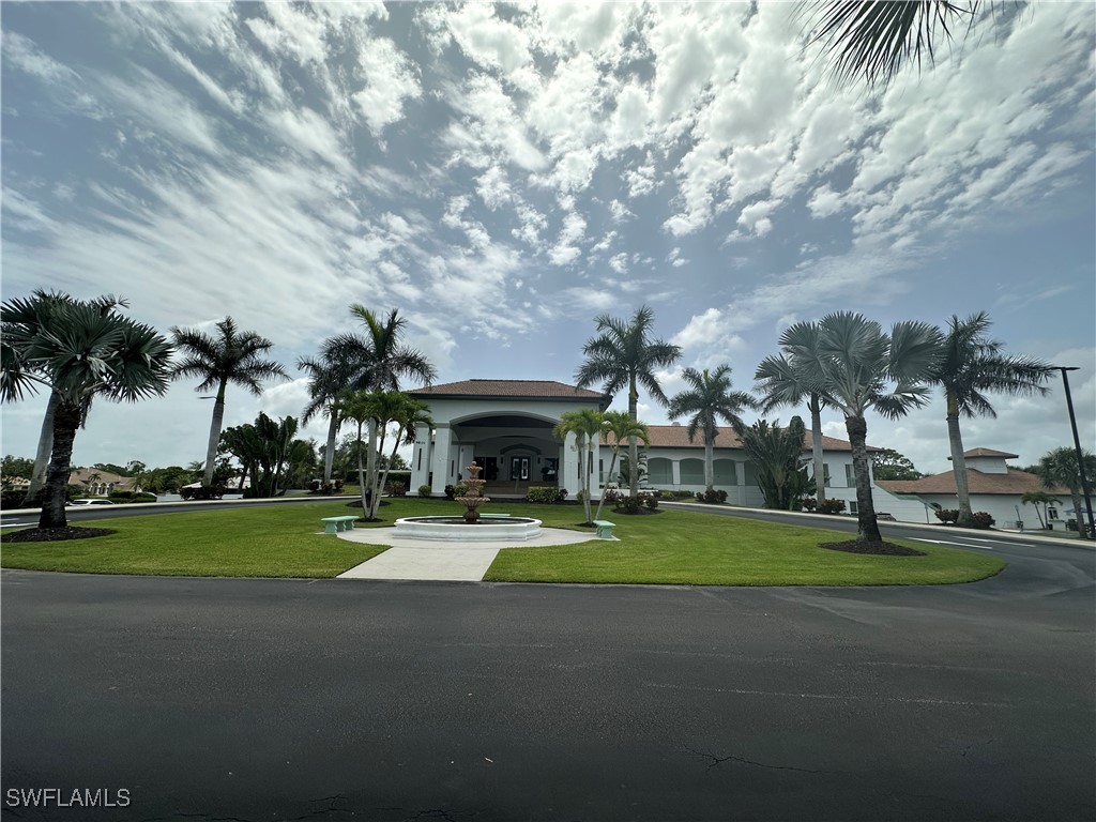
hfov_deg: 102.1
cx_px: 548
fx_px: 443
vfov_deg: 85.7
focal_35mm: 14
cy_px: 411
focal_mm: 2.22
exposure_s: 1/3731
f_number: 2.2
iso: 50
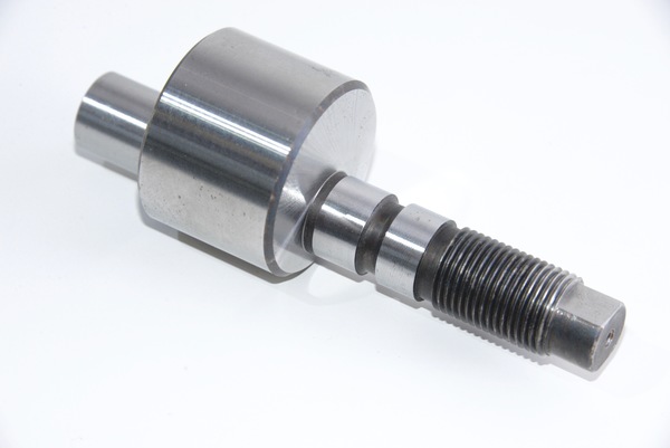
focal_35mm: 300
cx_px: 335
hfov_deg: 6.9
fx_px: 5587
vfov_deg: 4.6
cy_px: 224
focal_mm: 300
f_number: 13
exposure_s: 1/250
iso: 1600
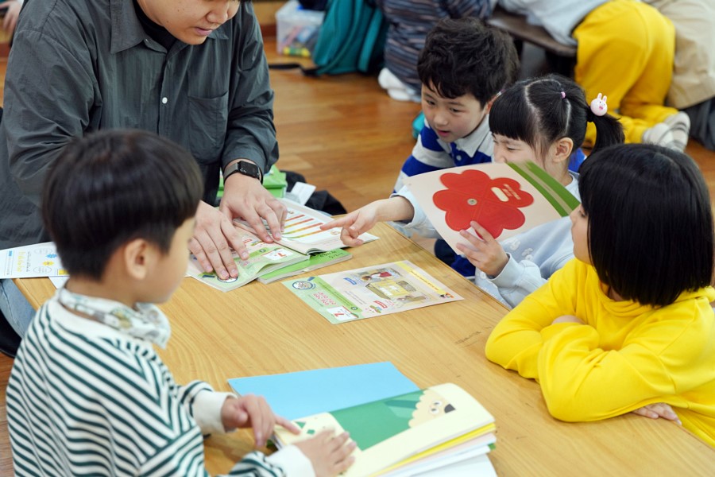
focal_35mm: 70
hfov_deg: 28.8
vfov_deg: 19.5
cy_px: 238
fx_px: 1390
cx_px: 358
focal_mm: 70
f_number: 4
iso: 1600
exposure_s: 1/160
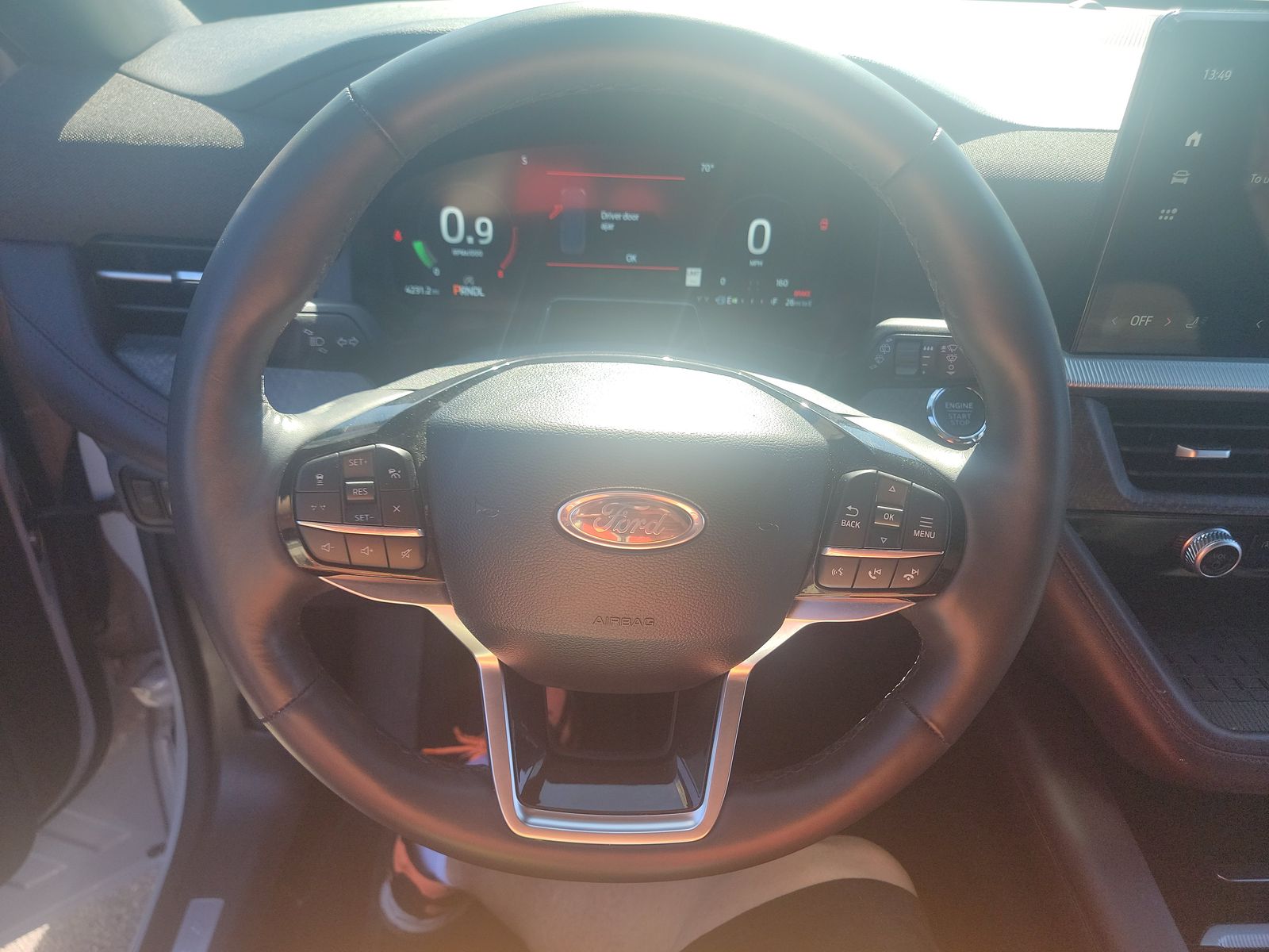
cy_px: 476
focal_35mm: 24
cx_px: 634
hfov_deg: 71.6
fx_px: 880
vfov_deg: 56.8
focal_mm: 6.7
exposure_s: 1/115
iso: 50
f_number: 1.8
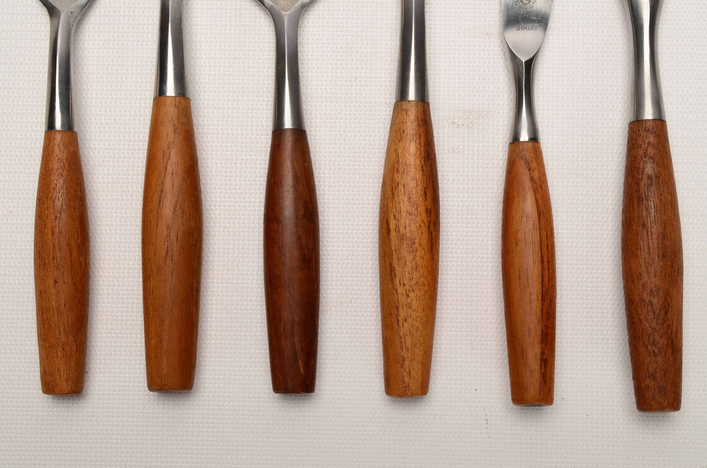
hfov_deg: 29.3
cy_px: 234
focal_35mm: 69
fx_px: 1352
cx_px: 354
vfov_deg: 19.6
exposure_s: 1/160
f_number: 18
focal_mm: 46
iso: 100
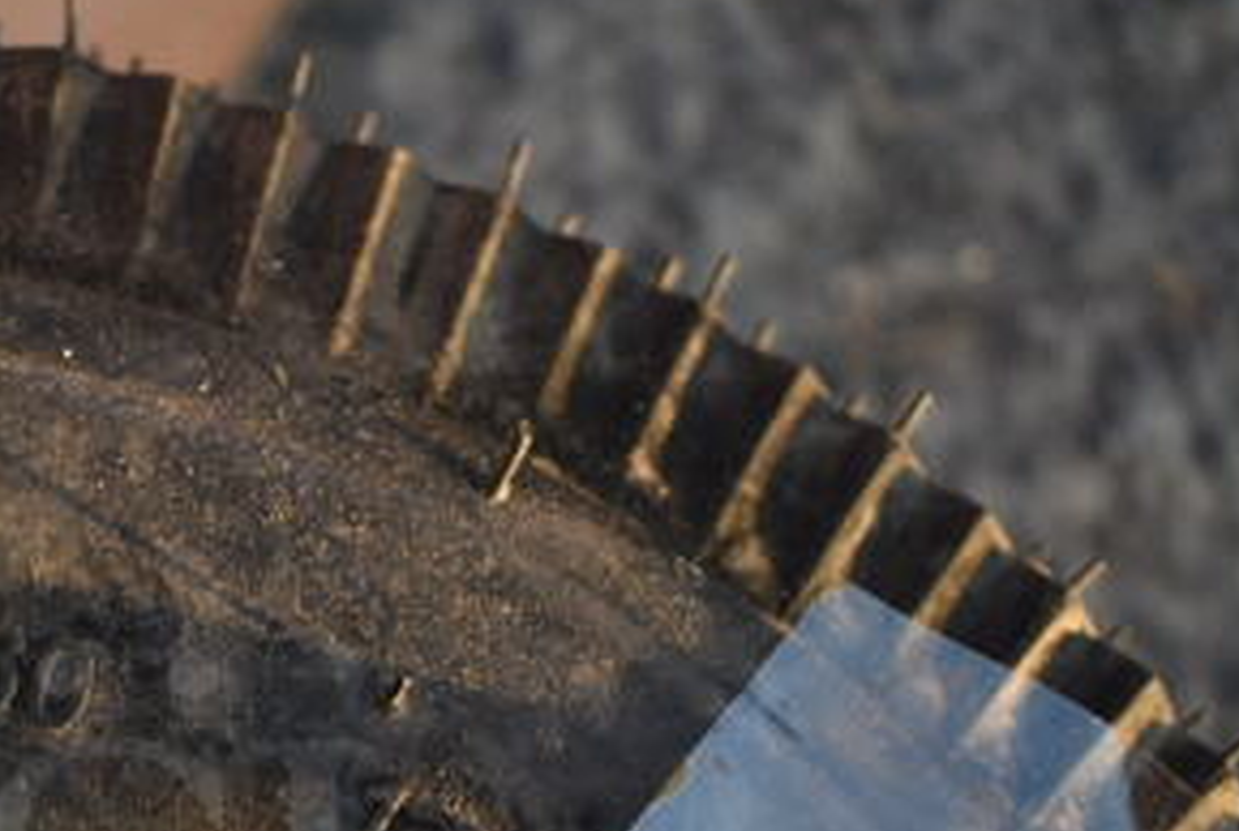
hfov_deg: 24.6
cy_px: 848
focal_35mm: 79
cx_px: 60
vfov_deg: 16.9
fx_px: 2726
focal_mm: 25
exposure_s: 1/125
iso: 320
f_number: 4
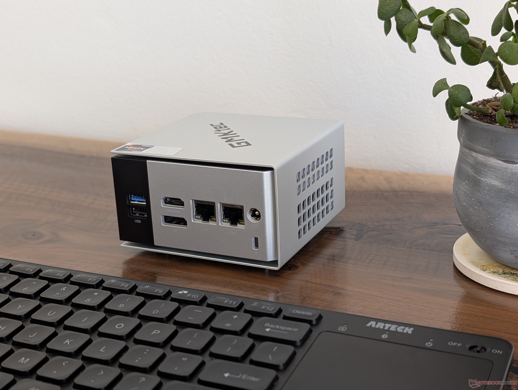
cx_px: 259
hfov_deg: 38.9
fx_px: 734
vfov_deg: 29.7
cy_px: 195
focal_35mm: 49
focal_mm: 6.9
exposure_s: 1/50.1
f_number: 1.68
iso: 43
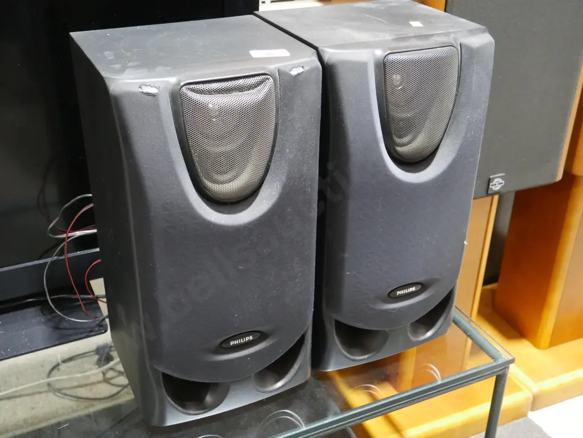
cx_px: 292
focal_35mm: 42
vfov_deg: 34.4
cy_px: 219
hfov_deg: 44.8
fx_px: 708
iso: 2500
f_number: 4.6
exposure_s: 1/60
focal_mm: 21
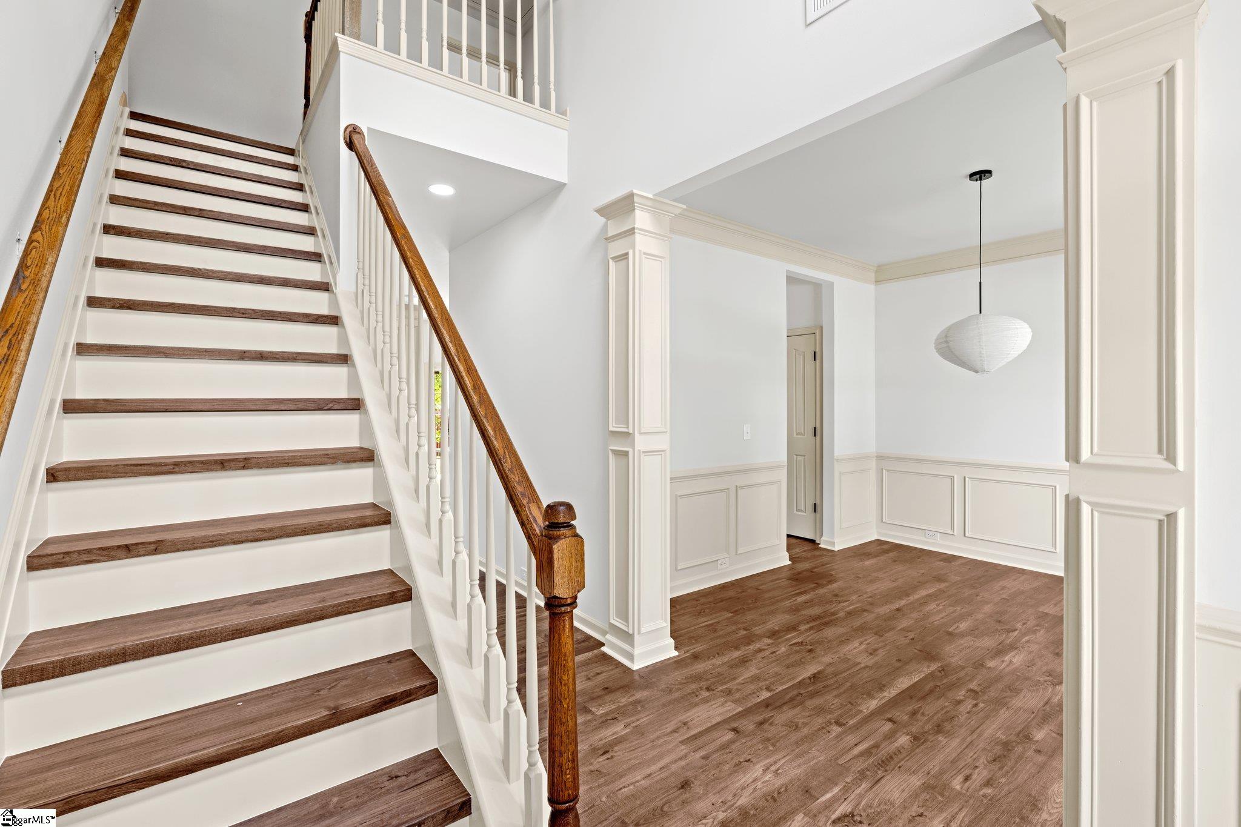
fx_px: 551
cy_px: 414
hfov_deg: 96.7
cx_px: 620
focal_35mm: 16
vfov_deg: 73.7
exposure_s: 1/5
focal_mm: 16
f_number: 9
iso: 250
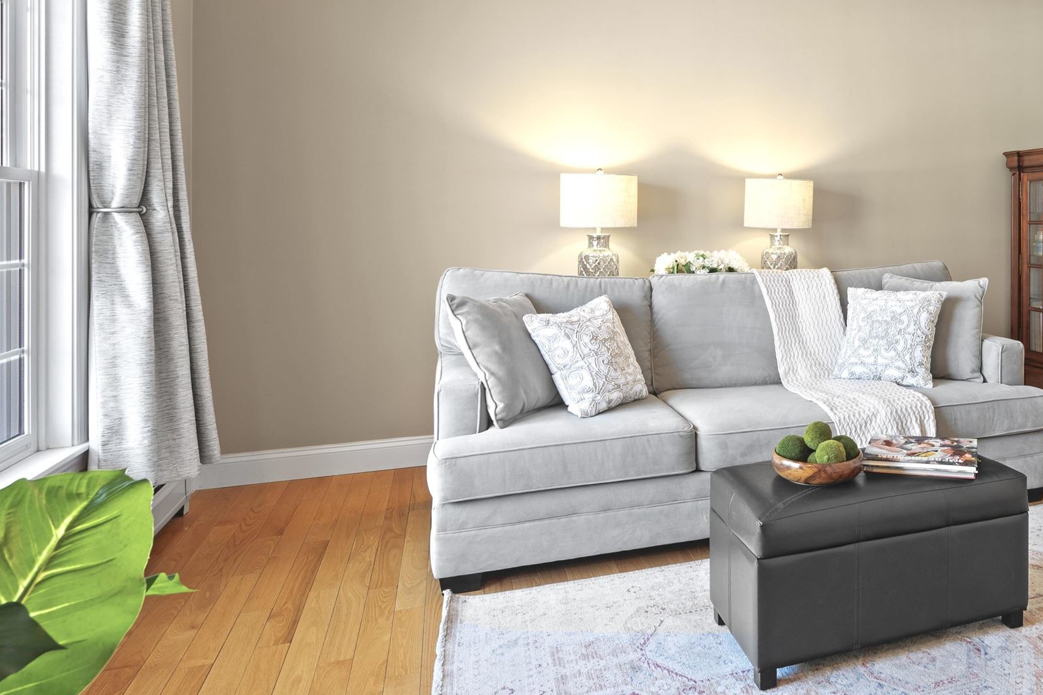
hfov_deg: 63.0
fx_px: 782
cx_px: 796
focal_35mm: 27
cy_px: 239
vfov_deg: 47.2
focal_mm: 14
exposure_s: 2.5
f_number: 7.1
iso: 250
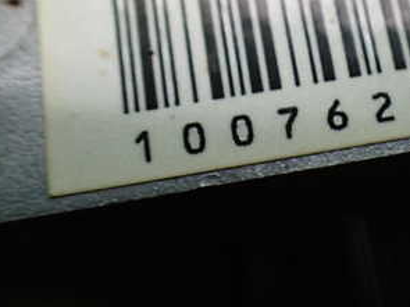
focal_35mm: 61
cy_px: 100
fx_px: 722
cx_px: 336
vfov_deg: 23.9
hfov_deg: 30.8
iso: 800
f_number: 2.3
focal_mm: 5.4
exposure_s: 1/40
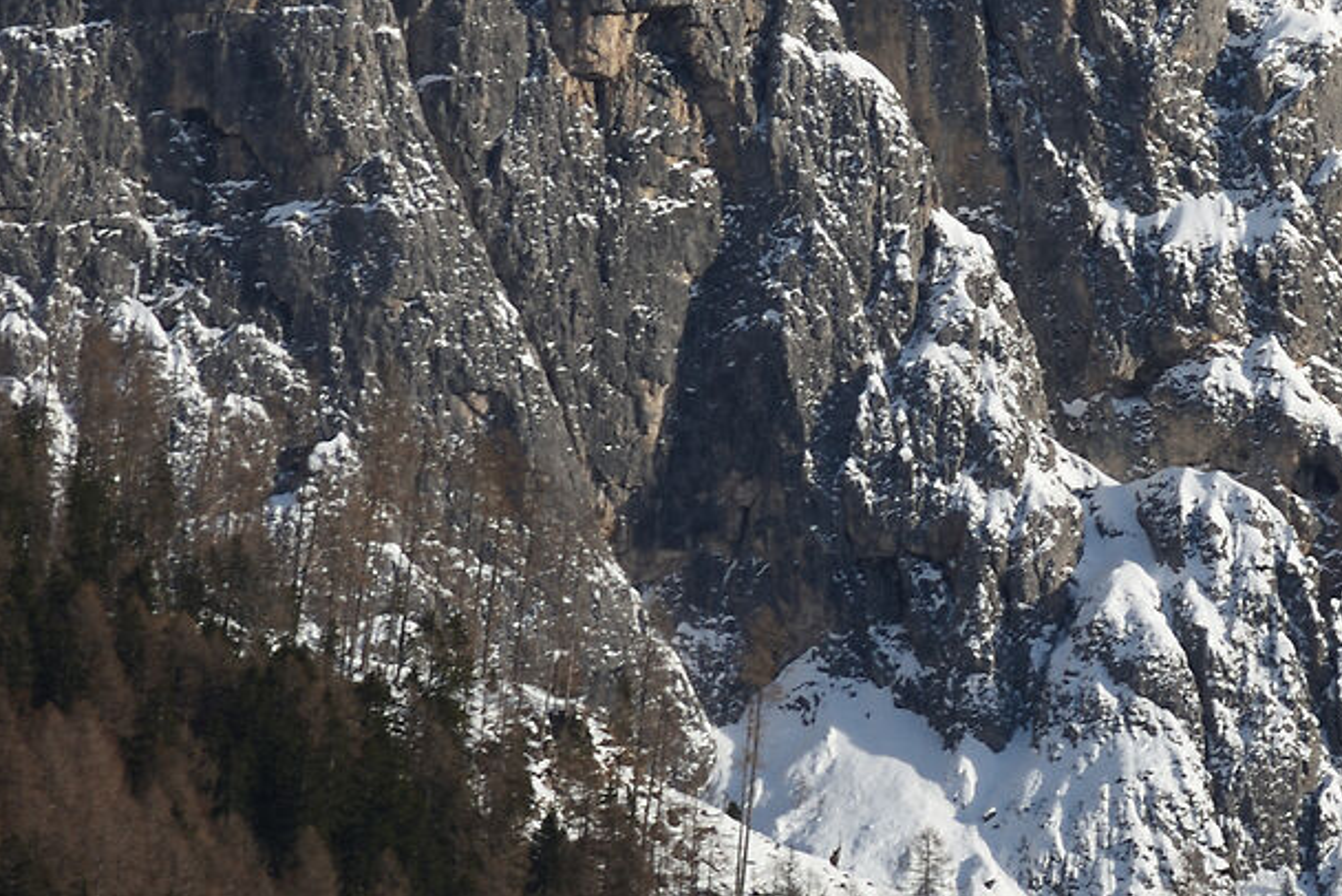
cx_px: 2324
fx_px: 14433
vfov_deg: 3.5
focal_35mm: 387
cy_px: -497
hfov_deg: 5.3
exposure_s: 1/125
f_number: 8
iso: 64
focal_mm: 98
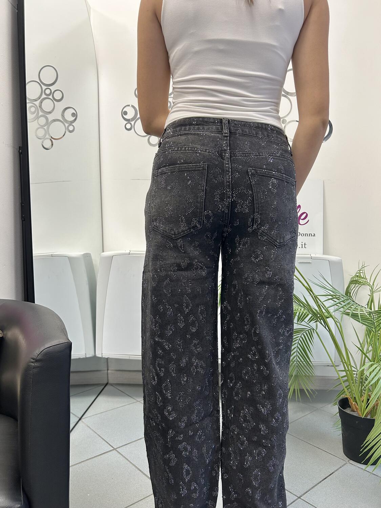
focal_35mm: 26
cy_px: 254
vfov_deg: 67.3
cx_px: 190
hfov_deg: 53.1
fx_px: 382
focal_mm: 5.7
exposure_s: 1/100
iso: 100
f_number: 1.5
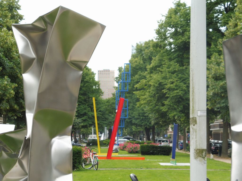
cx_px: 121
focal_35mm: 145
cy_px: 90
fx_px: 1013
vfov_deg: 10.2
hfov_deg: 13.6
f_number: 6.3
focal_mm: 25.9
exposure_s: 1/125
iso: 100
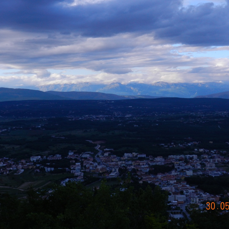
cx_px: 147
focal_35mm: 63
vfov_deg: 27.3
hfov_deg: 27.2
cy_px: 114
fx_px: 472
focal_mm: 9.4
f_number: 4.4
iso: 160
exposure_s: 1/400
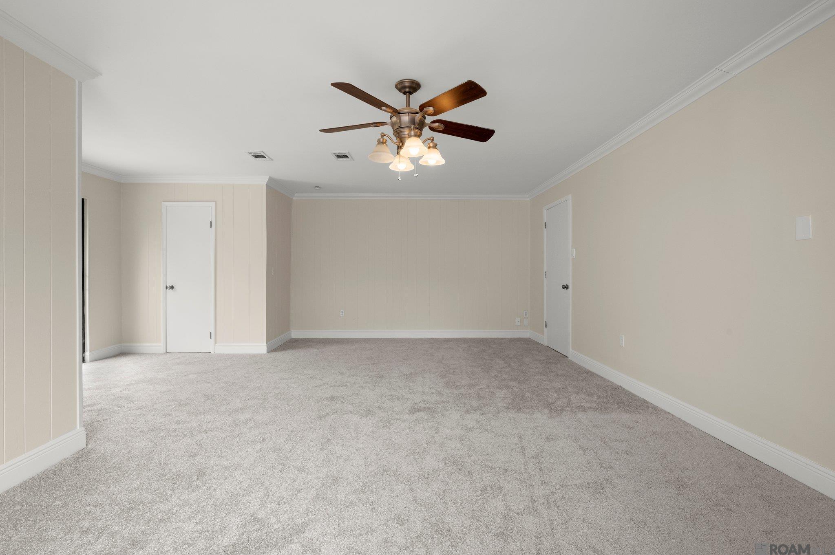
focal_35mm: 16
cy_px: 278
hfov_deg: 96.8
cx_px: 418
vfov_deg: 73.7
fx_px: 371
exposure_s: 1/13
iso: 250
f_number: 10
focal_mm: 16
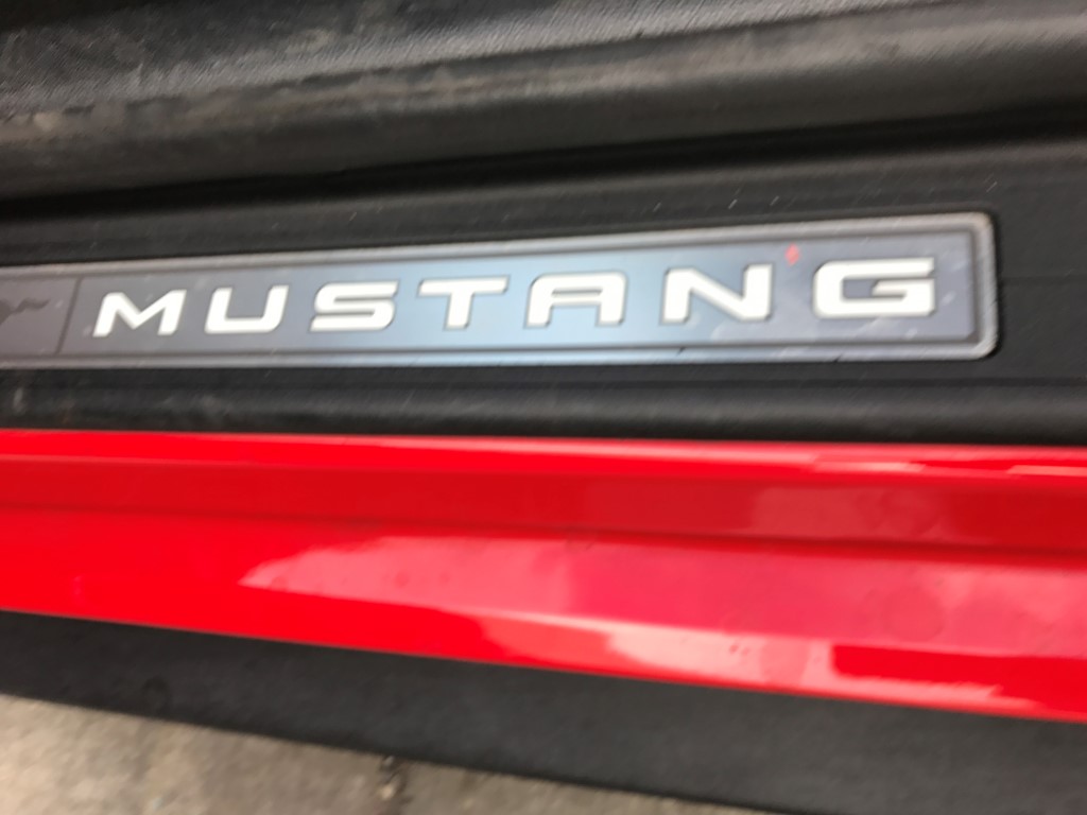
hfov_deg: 63.4
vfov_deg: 49.7
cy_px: 408
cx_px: 544
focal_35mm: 28
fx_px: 879
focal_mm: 3.99
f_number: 1.8
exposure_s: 1/100
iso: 20
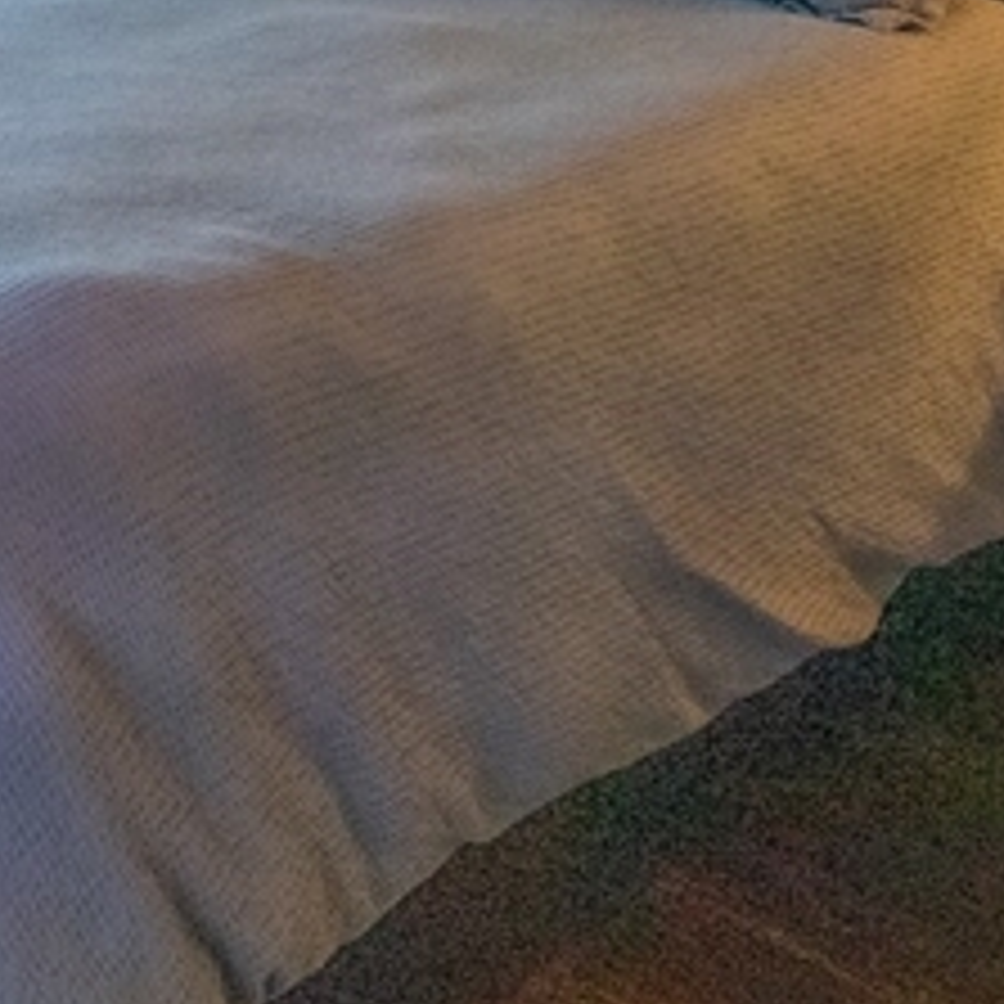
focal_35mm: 74
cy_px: -322
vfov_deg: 21.1
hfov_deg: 21.7
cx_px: -185
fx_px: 2428
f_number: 4
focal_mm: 19
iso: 6400
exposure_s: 1/160
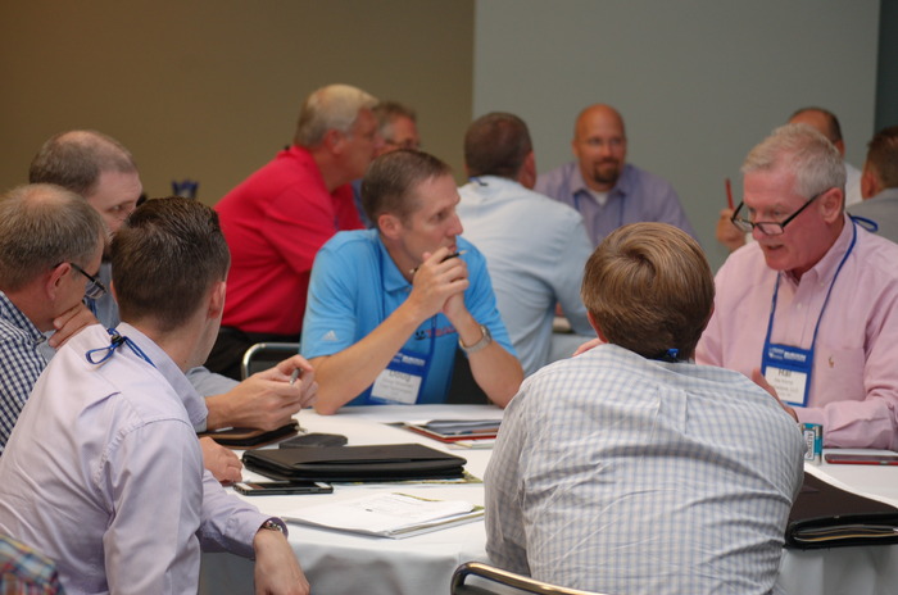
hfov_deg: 19.5
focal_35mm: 105
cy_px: 298
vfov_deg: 13.0
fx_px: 2614
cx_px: 449
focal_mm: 70
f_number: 4.2
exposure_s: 1/60
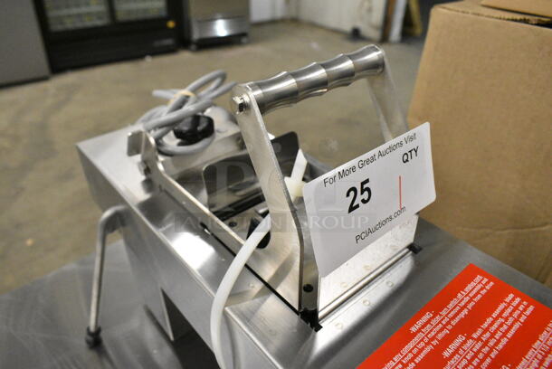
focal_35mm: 27
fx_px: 414
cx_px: 276
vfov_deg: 48.0
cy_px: 184
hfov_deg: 67.3
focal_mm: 18
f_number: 7.1
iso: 6400
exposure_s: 1/200
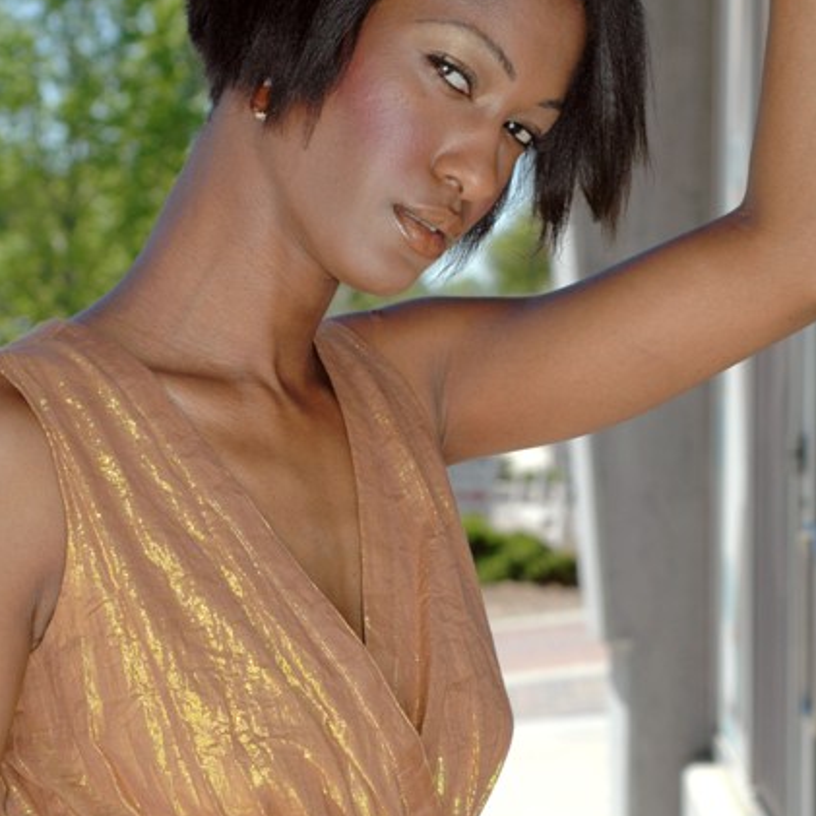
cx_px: 409
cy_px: 465
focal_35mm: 120
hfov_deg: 14.5
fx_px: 3200
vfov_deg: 14.5
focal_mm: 62
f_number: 6.3
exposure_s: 1/500
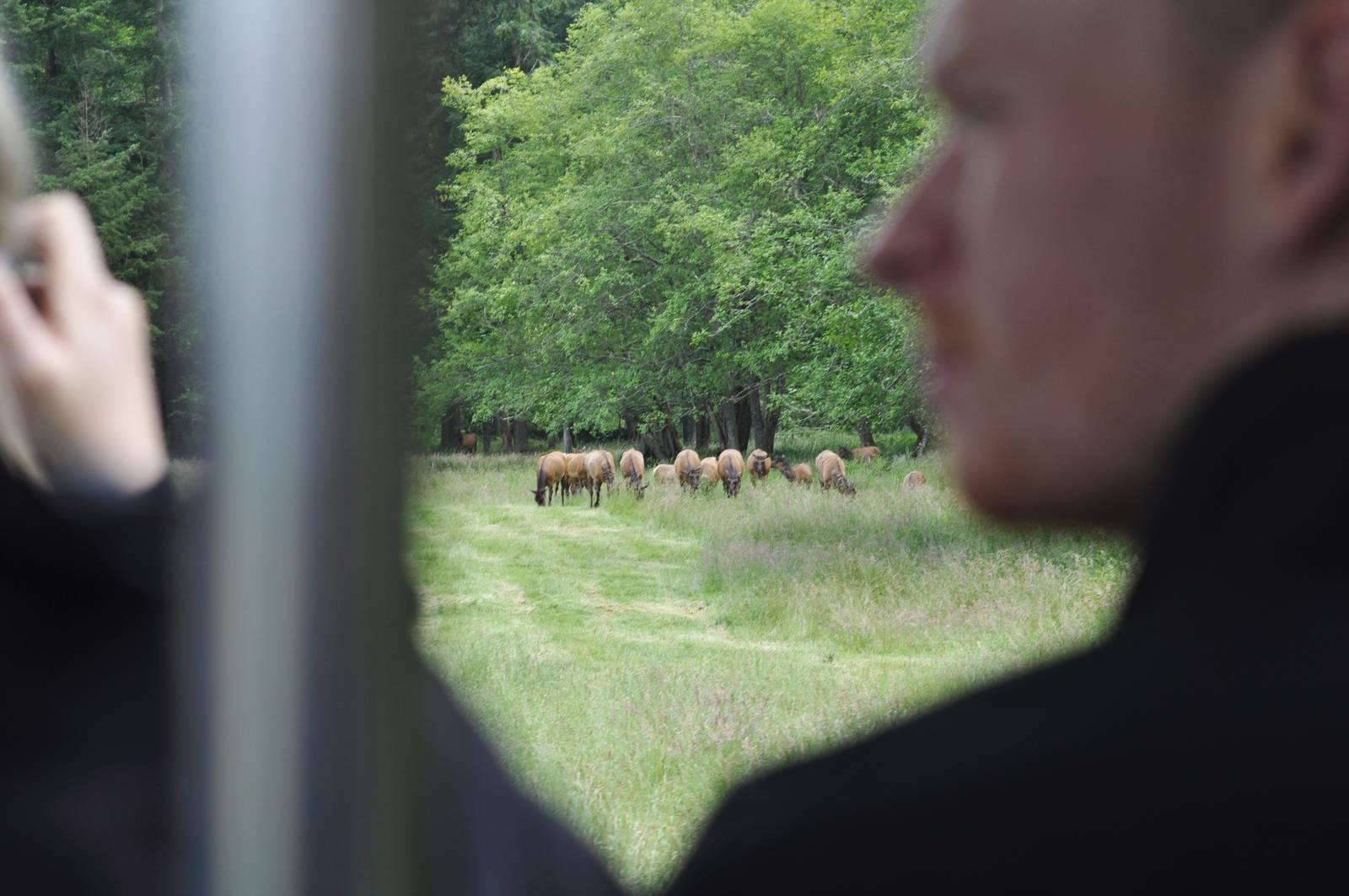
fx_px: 3930
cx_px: 674
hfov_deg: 19.5
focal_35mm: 105
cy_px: 448
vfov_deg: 13.0
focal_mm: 70
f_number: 6.3
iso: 200
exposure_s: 1/320
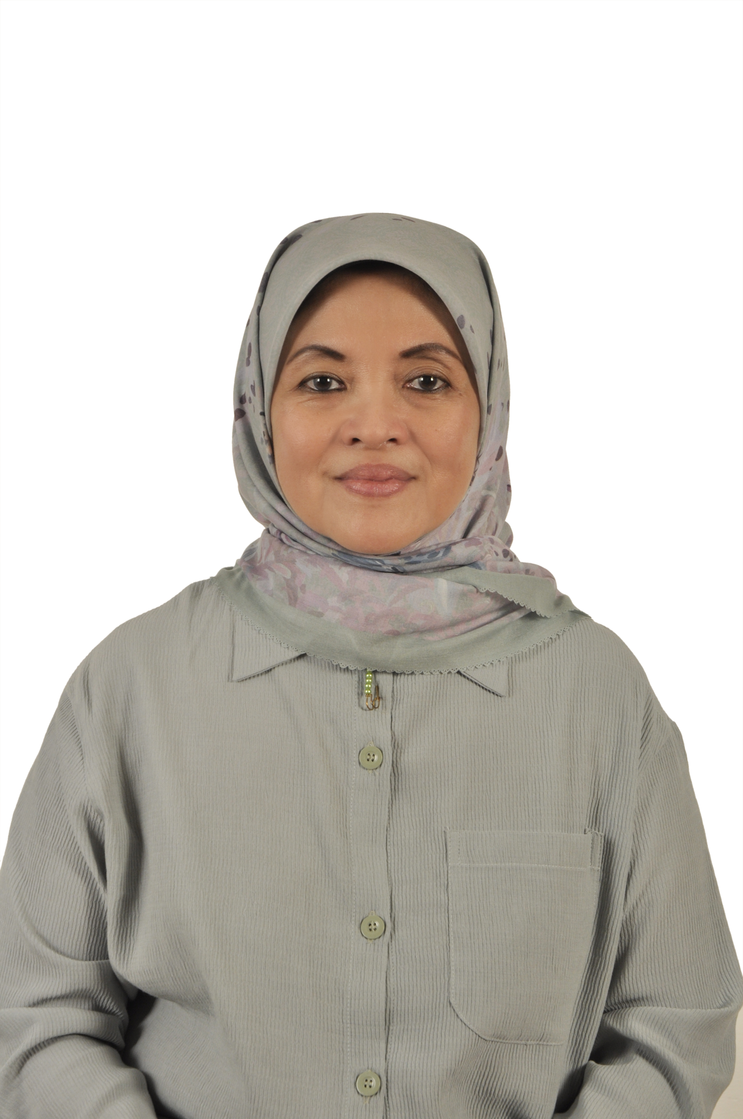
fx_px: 2328
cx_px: 372
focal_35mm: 75
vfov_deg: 27.0
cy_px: 560
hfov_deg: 18.1
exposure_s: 1/125
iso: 400
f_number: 10
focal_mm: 50
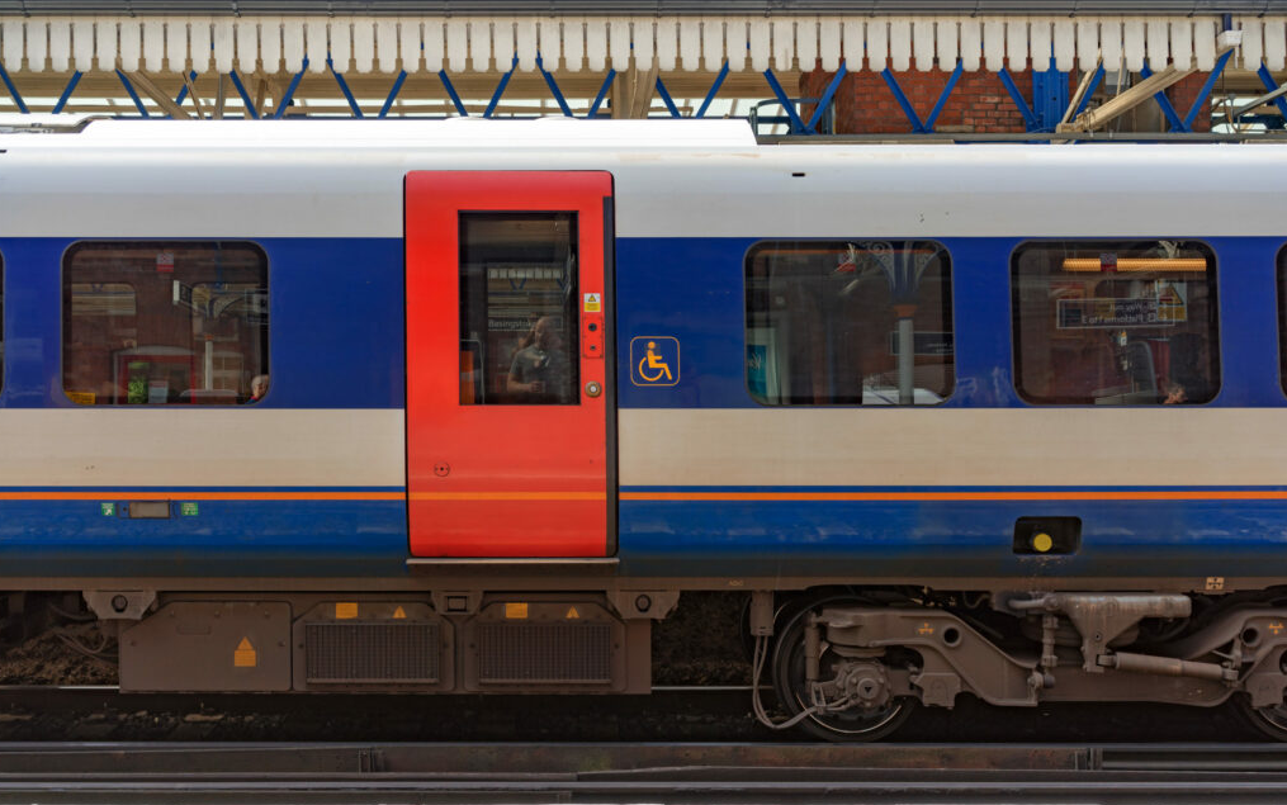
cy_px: 421
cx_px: 640
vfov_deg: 35.4
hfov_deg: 54.0
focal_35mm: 36
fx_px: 1263
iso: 100
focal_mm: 35
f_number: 8
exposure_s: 1/100
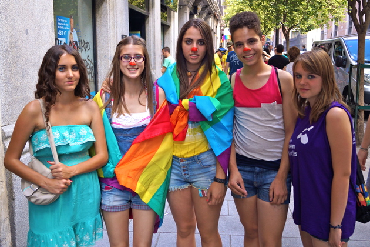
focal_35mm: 33
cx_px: 185
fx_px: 339
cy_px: 124
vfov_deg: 40.0
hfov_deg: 57.2
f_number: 4
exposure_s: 1/100
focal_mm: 22
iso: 200
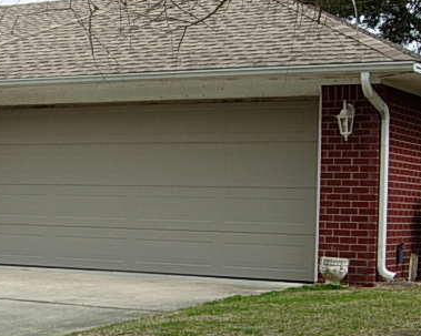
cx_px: -87
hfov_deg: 19.0
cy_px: 238
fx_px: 1183
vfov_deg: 16.1
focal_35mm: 95
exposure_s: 1/279
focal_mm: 7.5
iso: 50
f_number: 5.4
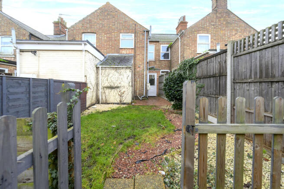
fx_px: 110
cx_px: 142
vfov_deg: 81.2
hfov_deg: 104.2
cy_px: 94
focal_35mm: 14
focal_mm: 14
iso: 500
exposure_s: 1/320
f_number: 13
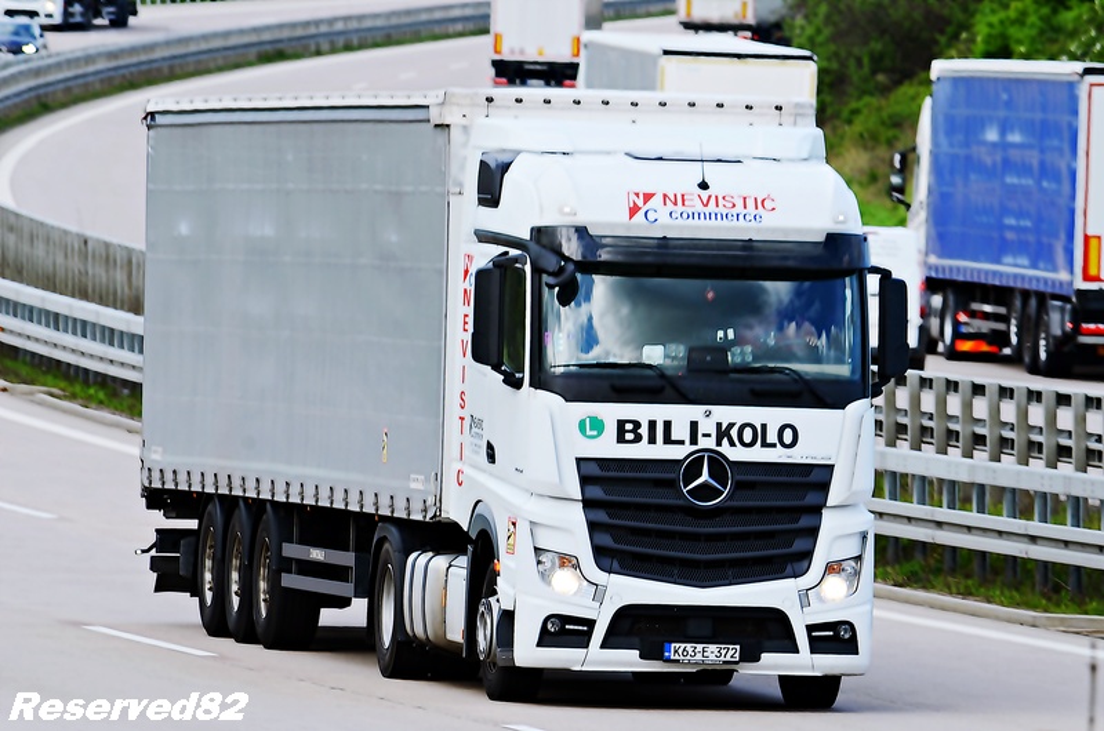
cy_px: 366
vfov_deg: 3.0
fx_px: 13772
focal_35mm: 450
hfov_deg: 4.6
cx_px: 552
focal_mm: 300
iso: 200
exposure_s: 1/200
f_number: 10
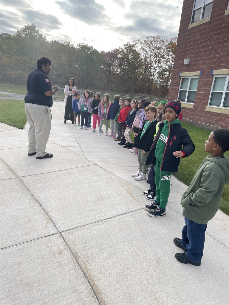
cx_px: 114
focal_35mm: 26
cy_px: 152
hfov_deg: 53.1
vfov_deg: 67.3
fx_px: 229
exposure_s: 1/1208
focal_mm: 4.2
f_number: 1.6
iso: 32
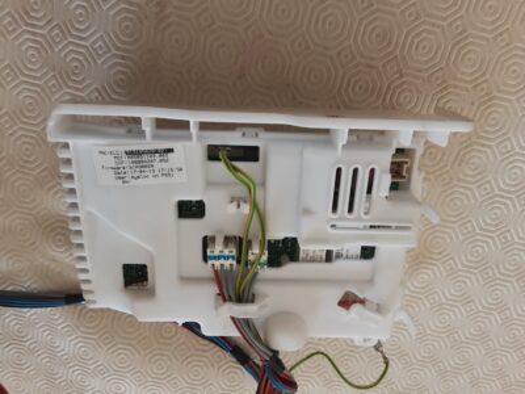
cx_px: 262
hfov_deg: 63.4
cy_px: 197
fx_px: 425
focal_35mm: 28
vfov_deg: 49.7
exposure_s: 1/50
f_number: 1.9
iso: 80
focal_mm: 2.9
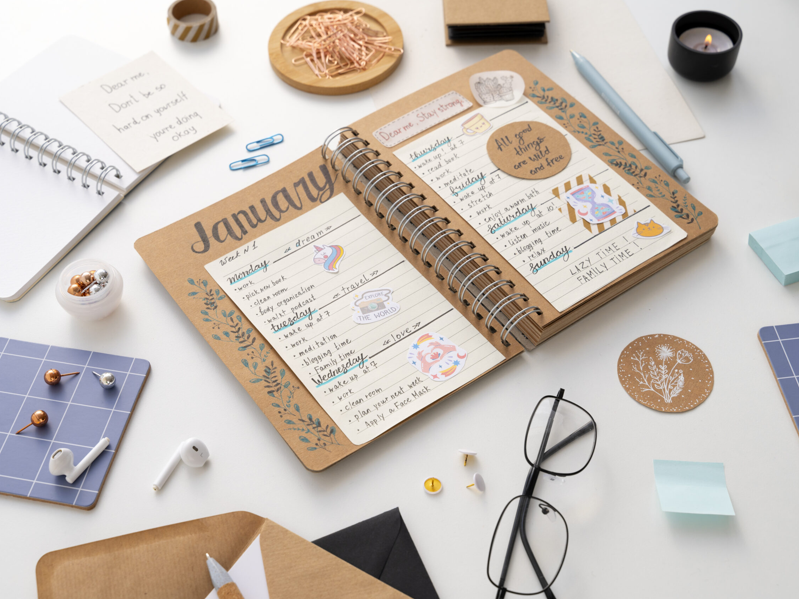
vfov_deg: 29.1
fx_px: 1154
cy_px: 299
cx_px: 391
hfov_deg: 38.2
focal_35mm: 50
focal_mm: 46
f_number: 6.3
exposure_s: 1/400
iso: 250
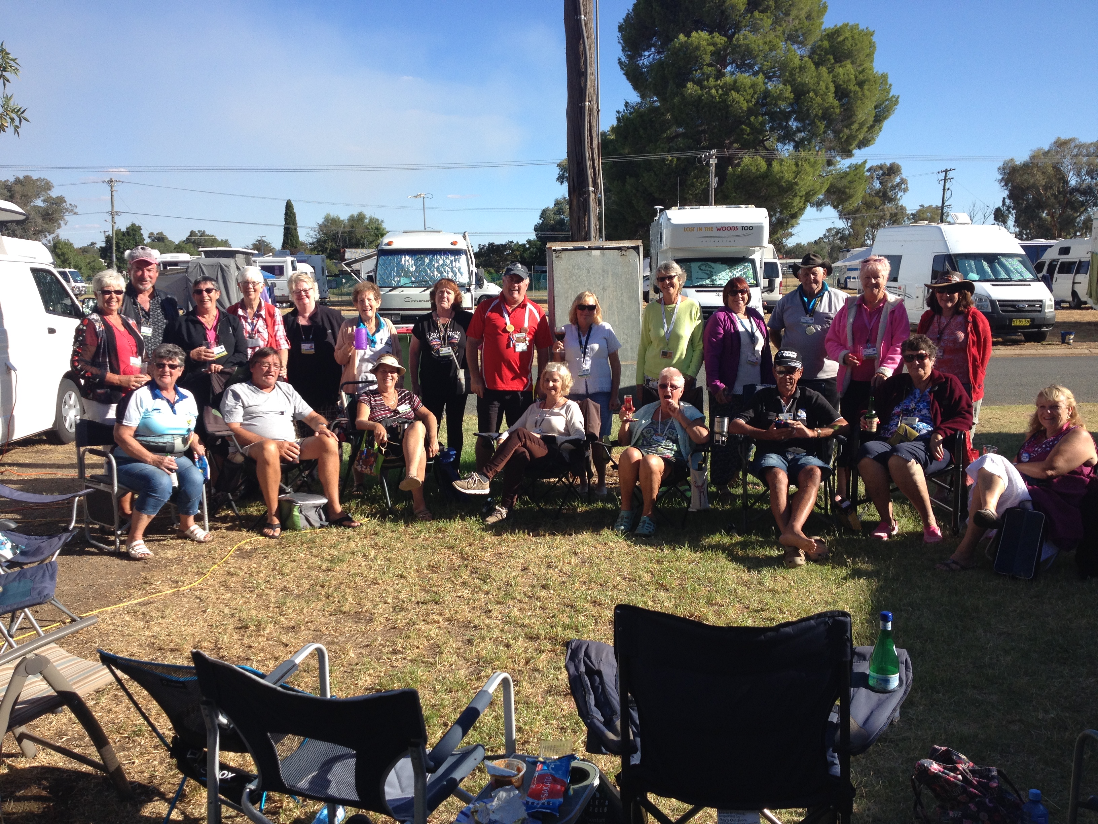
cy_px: 412
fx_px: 1110
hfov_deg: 52.6
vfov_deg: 40.7
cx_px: 549
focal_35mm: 35
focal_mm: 4.28
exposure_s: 1/1151
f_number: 2.4
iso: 50
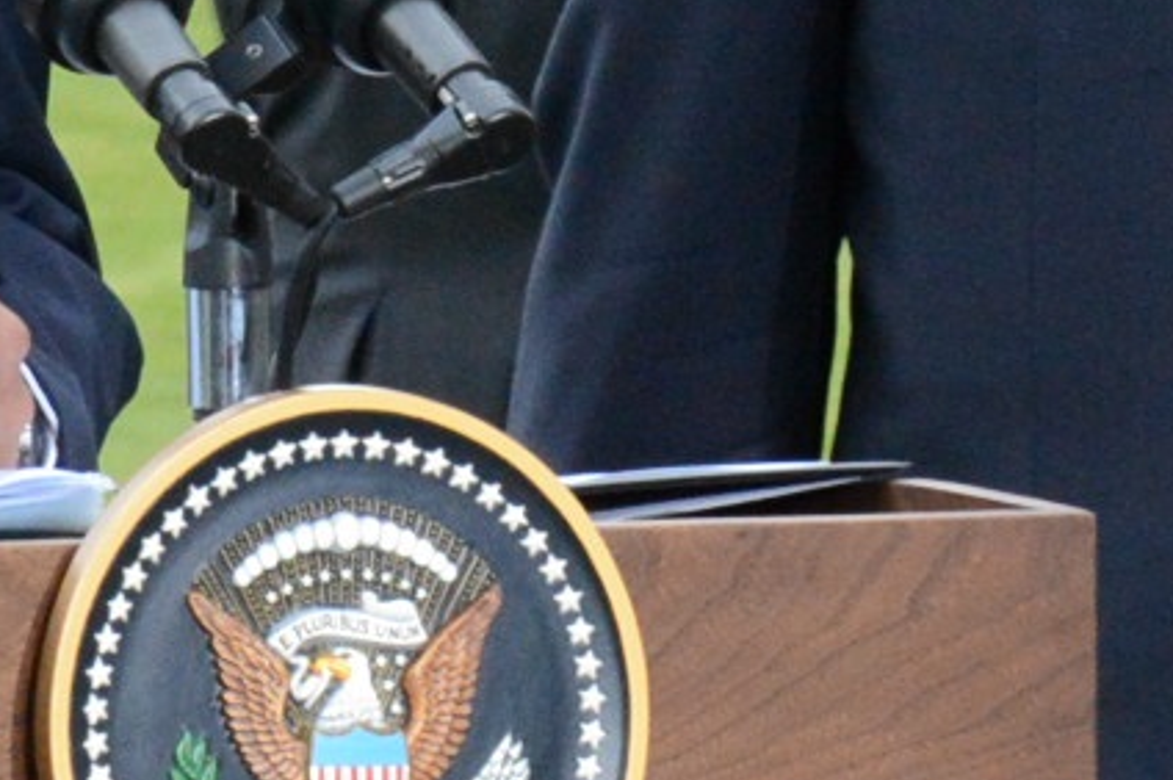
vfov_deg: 2.3
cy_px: 171
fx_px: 19860
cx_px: -622
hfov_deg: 3.4
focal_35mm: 610
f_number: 13
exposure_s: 1/1000
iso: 6400
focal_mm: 105
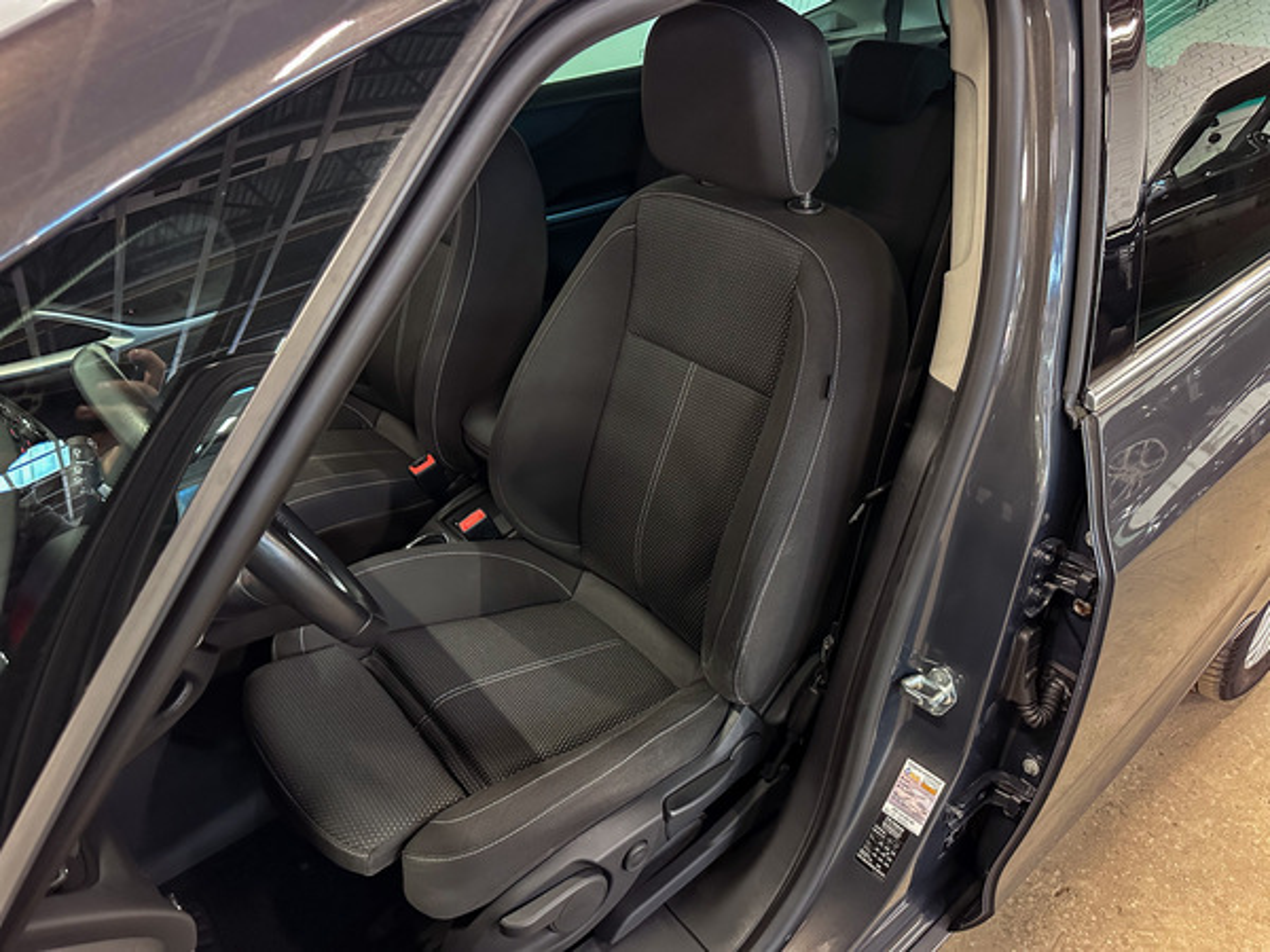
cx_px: 635
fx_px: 881
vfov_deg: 56.8
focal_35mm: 24
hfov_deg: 71.6
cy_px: 476
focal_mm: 6.86
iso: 1000
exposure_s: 1/33
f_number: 1.78
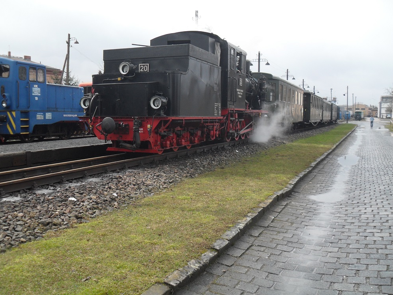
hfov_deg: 51.4
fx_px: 409
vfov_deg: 39.7
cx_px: 192
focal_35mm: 36
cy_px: 146
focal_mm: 6.2
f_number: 8.9
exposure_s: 1/90
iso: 100
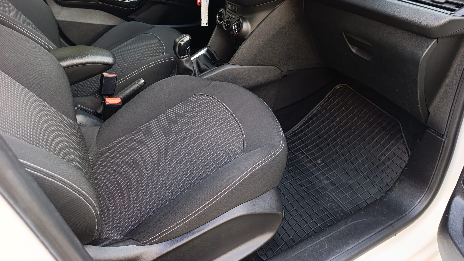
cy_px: 91
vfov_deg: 43.9
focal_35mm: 26
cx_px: 237
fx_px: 320
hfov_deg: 71.9
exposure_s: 1/100
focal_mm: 6.14
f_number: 1.6
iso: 250
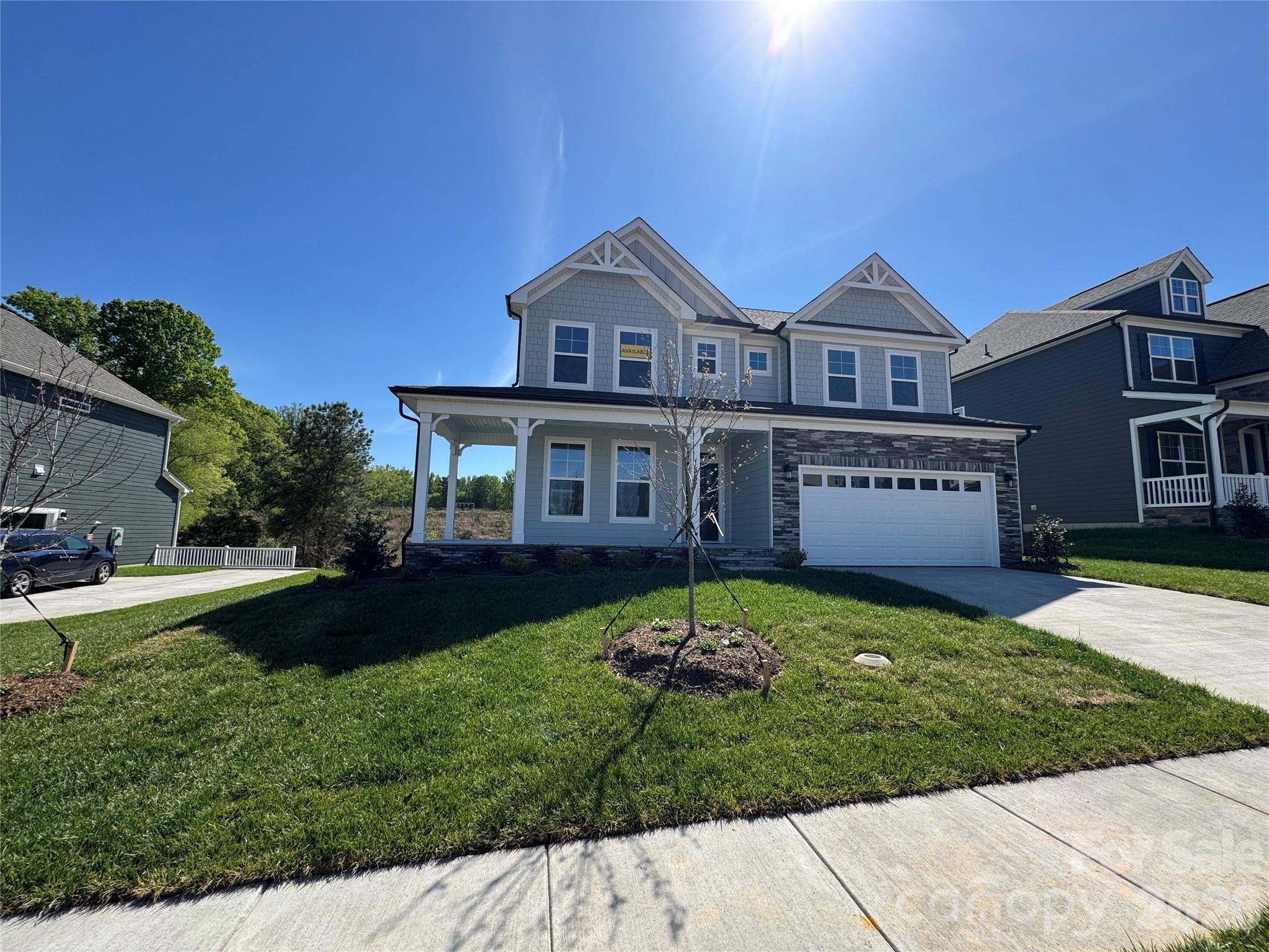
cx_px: 634
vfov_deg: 85.7
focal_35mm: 14
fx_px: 513
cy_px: 476
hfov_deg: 102.1
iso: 50
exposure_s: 1/1370
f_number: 2.2
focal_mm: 2.22
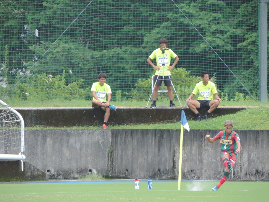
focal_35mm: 750
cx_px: 134
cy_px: 101
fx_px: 5828
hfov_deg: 2.6
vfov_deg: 2.0
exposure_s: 1/400
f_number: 5.1
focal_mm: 133.7
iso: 320
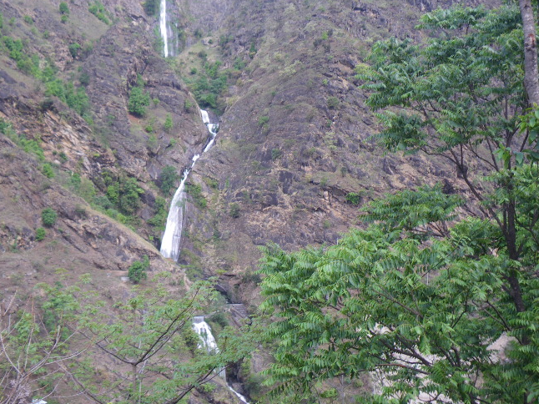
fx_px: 576
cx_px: 214
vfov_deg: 38.6
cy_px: 183
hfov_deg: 49.8
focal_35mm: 37
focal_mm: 5
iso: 50
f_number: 3.5
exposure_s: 1/50
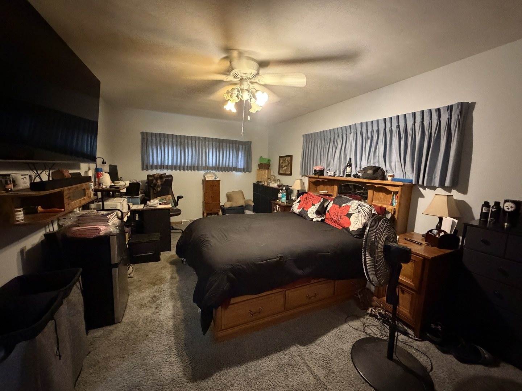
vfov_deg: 85.7
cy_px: 196
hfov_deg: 102.1
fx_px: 211
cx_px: 261
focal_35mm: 14
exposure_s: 1/40
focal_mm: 2.22
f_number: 2.2
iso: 1600
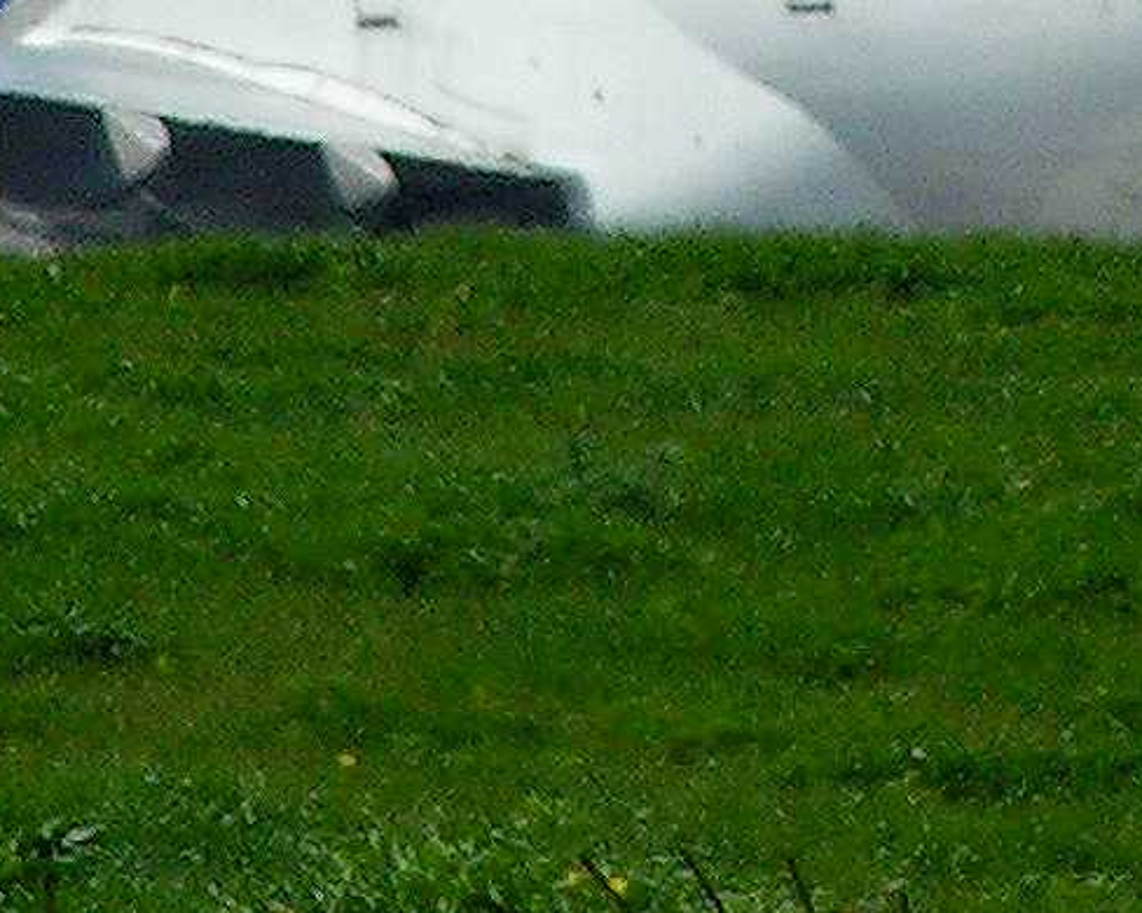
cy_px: -824
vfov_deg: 1.3
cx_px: 571
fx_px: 39157
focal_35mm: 1159
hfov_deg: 1.7
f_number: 8
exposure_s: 1/640
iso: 100
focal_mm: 43.3
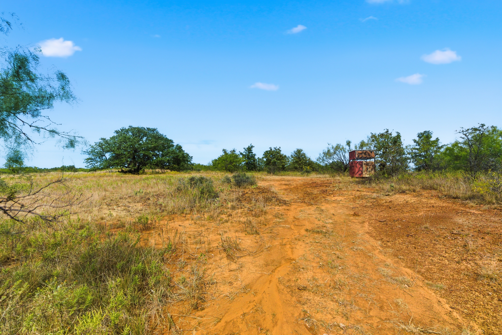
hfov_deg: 96.7
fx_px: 223
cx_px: 251
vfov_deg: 73.8
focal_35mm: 16
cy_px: 168
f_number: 11
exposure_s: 1/8000
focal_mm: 16
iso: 1600
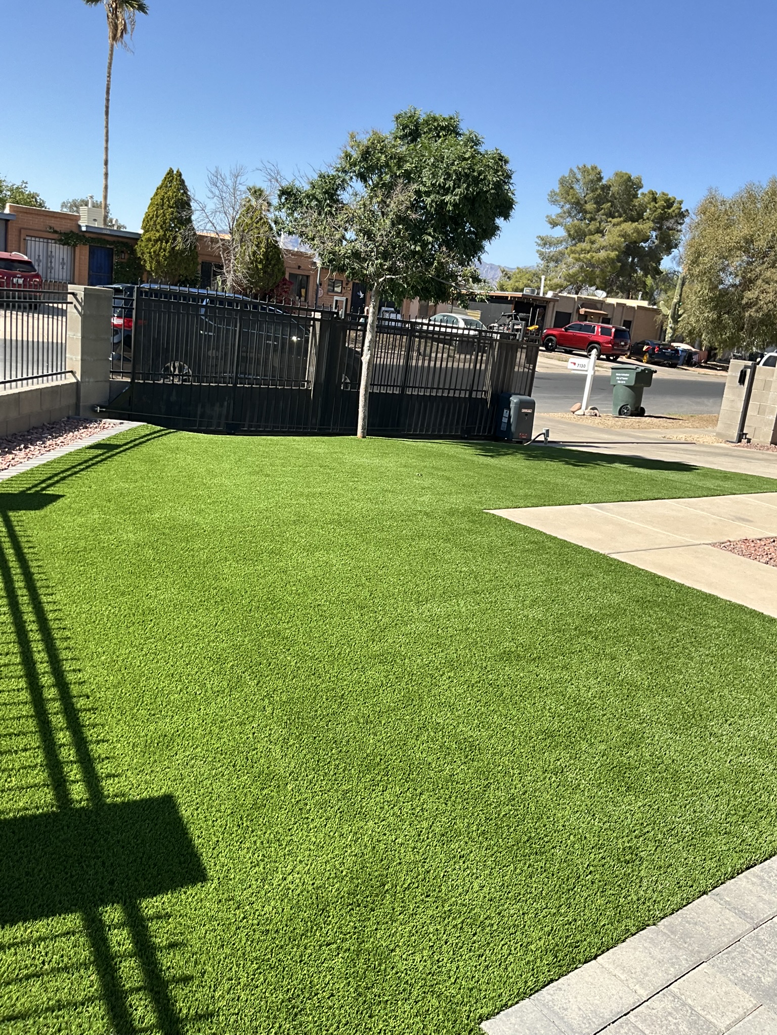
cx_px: 388
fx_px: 868
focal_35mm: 29
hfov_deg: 48.2
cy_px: 518
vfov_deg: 61.7
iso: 25
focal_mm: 3
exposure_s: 1/346
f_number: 1.8
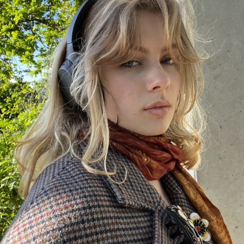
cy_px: 110
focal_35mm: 36
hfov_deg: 46.0
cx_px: 122
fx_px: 287
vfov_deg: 46.0
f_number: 2.2
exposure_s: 1/121
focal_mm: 2.71
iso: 64
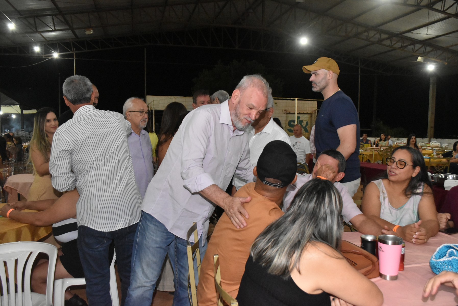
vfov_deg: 43.7
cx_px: 229
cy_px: 153
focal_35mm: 30
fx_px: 382
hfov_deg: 61.9
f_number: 5
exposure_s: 1/80
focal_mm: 20
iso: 5000
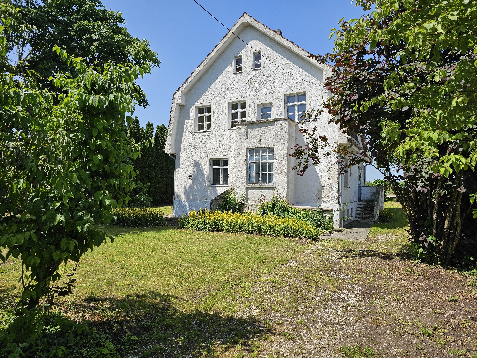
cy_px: 179
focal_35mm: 23
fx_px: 317
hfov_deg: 73.9
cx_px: 238
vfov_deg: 58.9
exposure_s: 1/1297
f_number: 1.7
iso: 16
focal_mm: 6.3
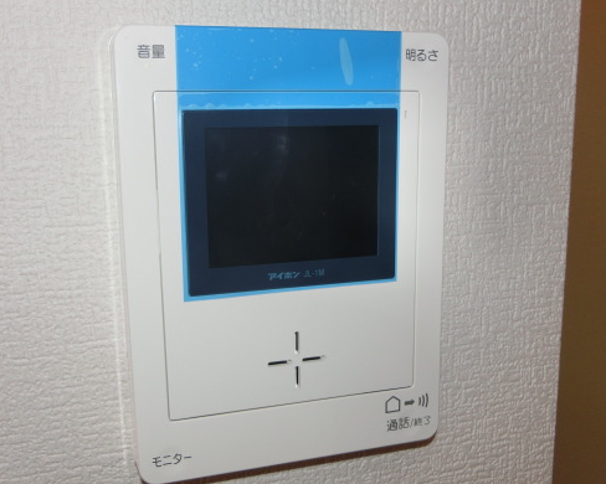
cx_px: 224
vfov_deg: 45.8
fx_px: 574
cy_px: 249
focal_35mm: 32
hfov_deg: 55.0
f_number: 3.5
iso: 80
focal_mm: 4.5
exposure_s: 1/160
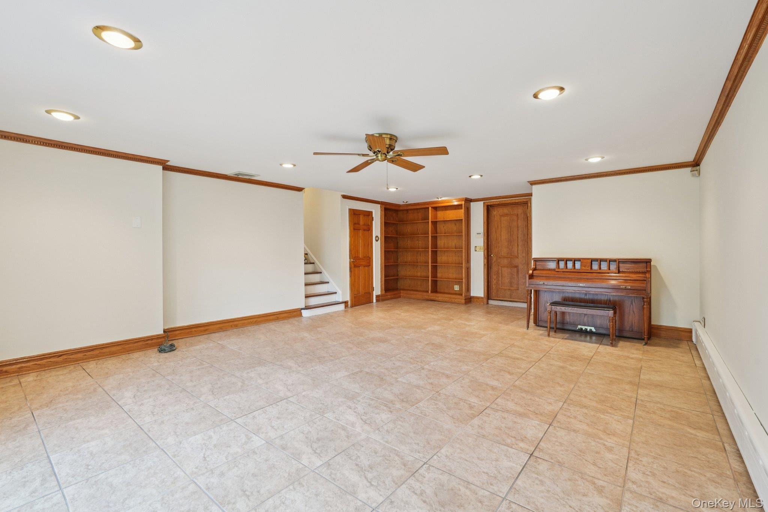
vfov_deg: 72.0
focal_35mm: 16
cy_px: 256
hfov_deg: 95.0
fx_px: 352
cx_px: 384
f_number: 9
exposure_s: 1/5
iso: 400
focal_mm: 16.5
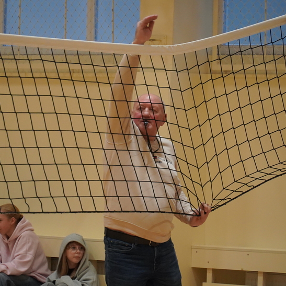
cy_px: 143
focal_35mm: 259
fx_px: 2421
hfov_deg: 6.8
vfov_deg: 6.8
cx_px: 130
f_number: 5.6
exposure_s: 1/250
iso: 4000
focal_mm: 135
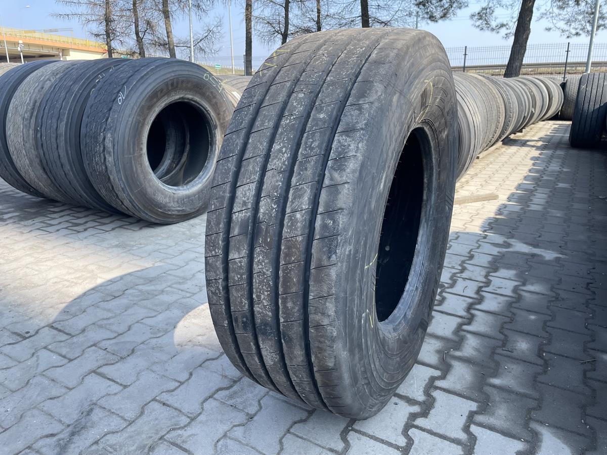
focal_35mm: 26
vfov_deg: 53.1
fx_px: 456
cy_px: 228
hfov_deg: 67.3
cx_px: 304
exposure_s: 1/654
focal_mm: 4.2
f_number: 1.6
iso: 32
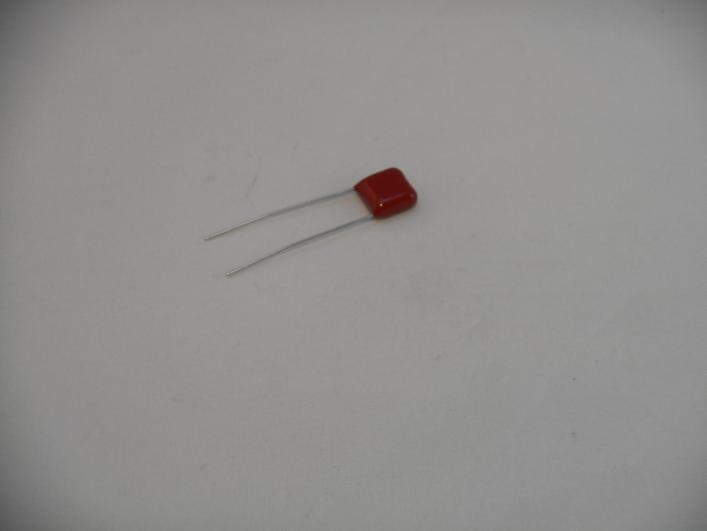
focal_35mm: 117
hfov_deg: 16.8
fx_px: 2390
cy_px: 266
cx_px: 354
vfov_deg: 12.7
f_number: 5.9
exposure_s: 1/60
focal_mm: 20.9
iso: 160
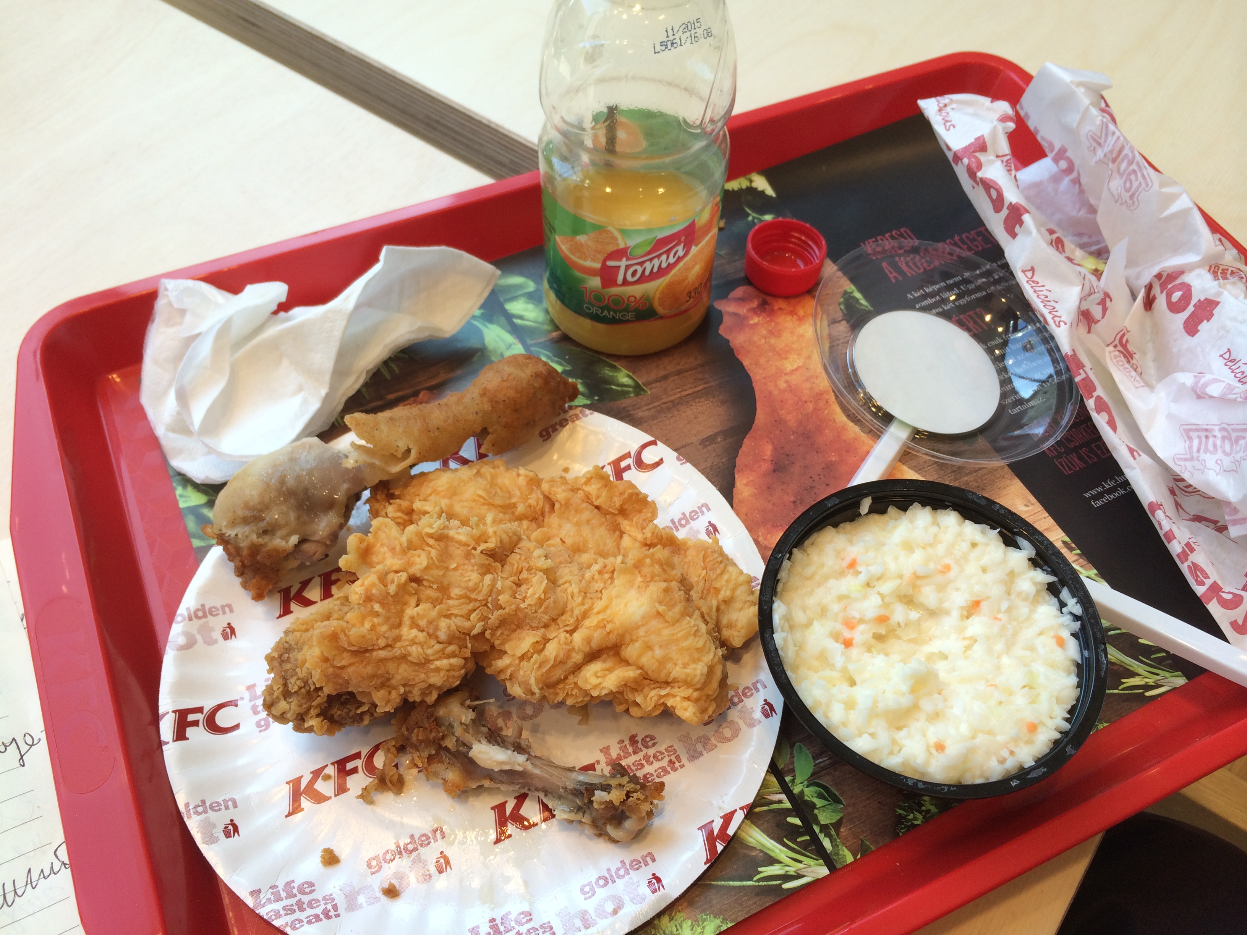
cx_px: 624
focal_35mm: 30
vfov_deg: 46.8
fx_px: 1081
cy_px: 468
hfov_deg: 60.0
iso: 32
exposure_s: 1/140
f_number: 2.2
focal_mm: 4.12
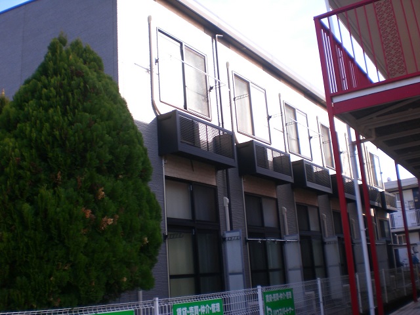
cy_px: 158
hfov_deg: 49.0
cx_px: 210
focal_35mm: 38
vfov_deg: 37.7
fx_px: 461
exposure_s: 1/250
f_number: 3.1
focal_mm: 6.3
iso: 50
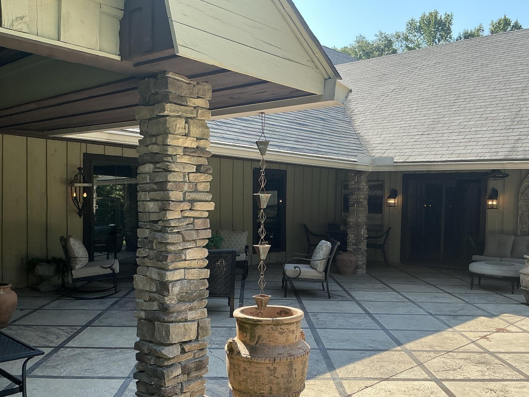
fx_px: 520
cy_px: 226
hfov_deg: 53.9
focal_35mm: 34
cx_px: 286
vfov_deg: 41.7
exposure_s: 1/461
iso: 25
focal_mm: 3
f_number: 1.8
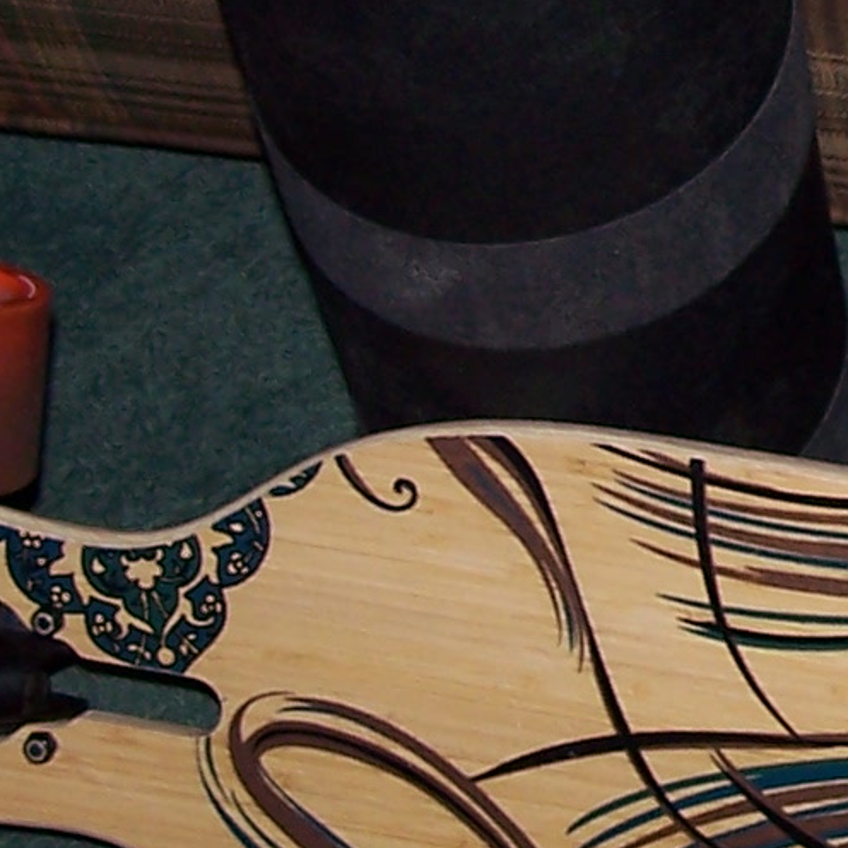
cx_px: 1357
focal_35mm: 156
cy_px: 144
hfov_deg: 10.7
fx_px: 4324
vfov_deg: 11.2
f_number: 2.8
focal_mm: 6.3
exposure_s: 1/60
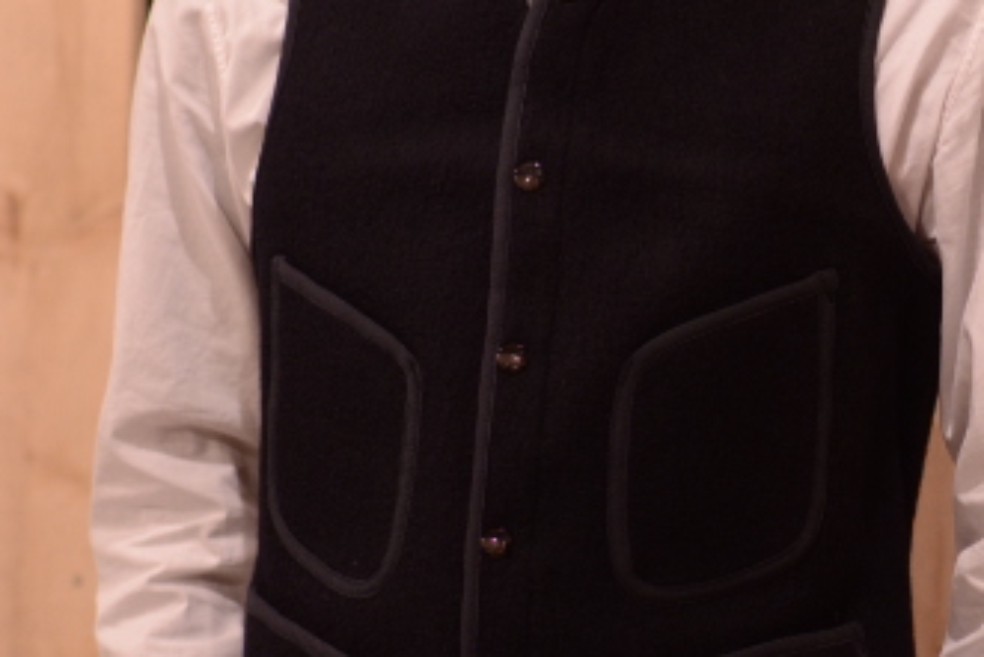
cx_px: 812
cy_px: 357
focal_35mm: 246
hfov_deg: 8.3
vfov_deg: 5.6
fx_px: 6726
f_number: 2.2
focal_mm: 85
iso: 800
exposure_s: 1/80
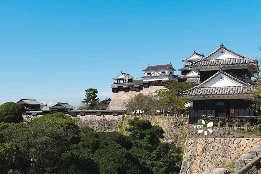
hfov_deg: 44.5
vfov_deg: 30.5
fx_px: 319
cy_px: 87
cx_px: 130
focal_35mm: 44
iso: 125
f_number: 5.6
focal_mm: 29.2
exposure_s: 1/500
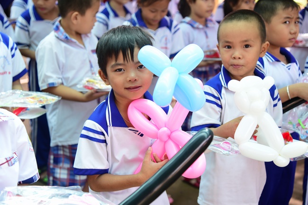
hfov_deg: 34.5
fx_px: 496
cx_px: 154
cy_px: 102
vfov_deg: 23.4
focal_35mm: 58
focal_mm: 58
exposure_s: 1/200
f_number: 4
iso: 320
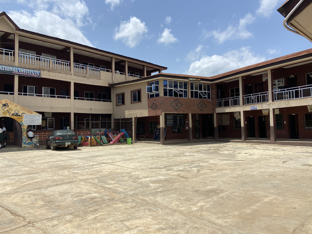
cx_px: 156
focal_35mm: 26
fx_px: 234
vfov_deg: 53.1
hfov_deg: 67.3
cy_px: 117
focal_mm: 4.25
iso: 32
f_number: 1.8
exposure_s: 1/4274
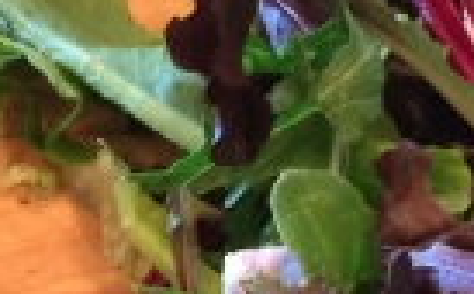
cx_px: -62
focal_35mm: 144
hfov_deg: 14.2
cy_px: 519
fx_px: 1856
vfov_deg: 8.7
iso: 64
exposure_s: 1/15
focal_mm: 4.15
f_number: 2.2
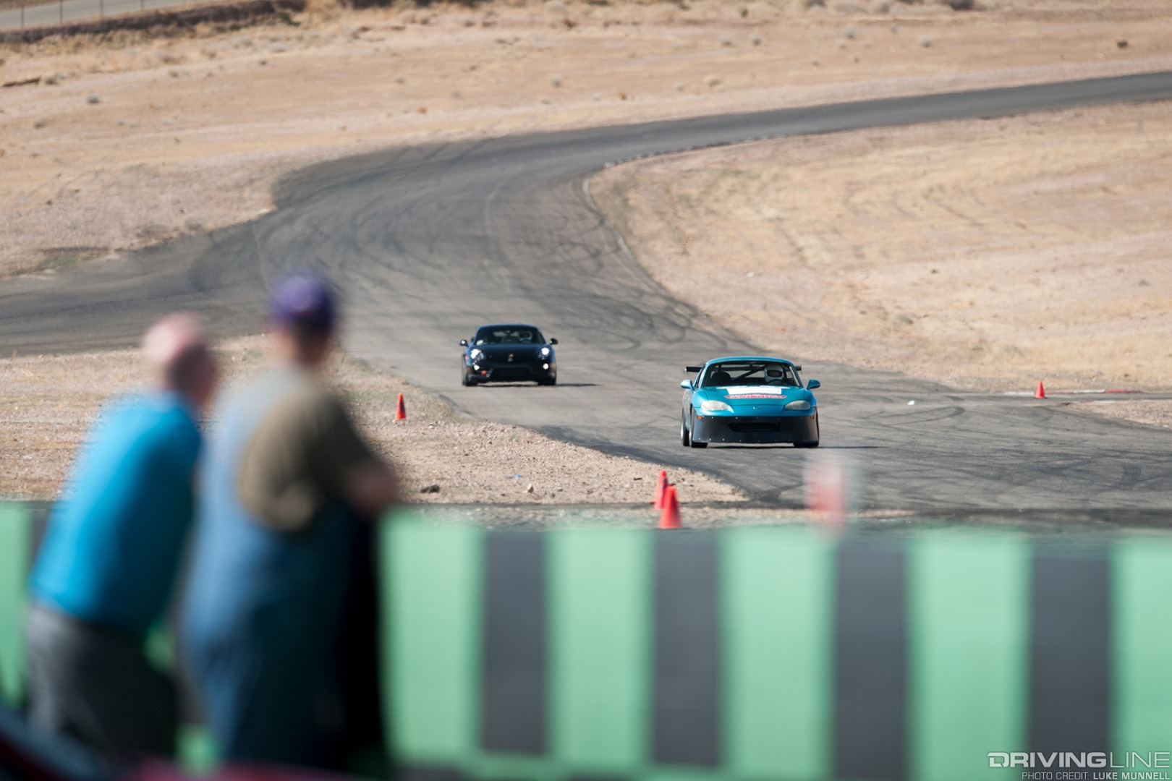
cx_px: 586
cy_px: 390
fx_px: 13021
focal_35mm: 400
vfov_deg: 3.4
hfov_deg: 5.2
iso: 100
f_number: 3.2
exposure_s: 1/400
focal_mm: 400
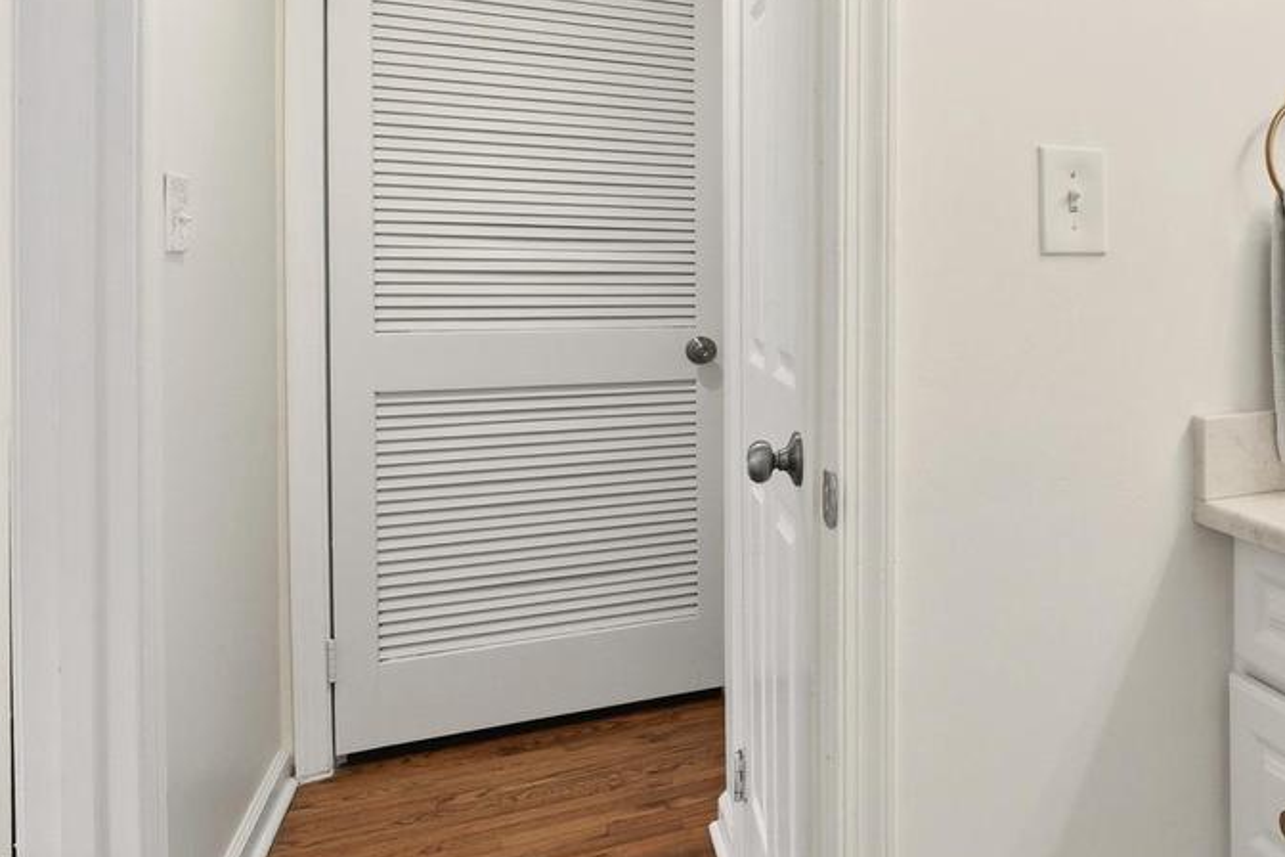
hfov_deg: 49.2
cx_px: 1316
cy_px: 293
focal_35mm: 30
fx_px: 1071
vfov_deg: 43.1
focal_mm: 14
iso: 250
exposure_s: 1/100
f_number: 10
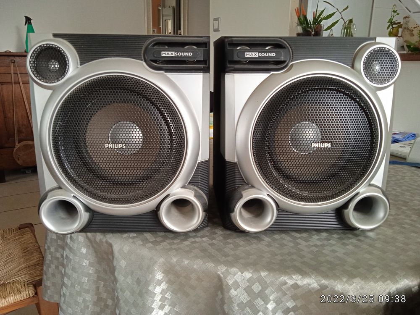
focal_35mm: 28
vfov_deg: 49.7
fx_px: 340
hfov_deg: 63.4
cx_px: 210
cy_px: 158
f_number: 2.2
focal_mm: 3.43
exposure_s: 1/33.3
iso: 233
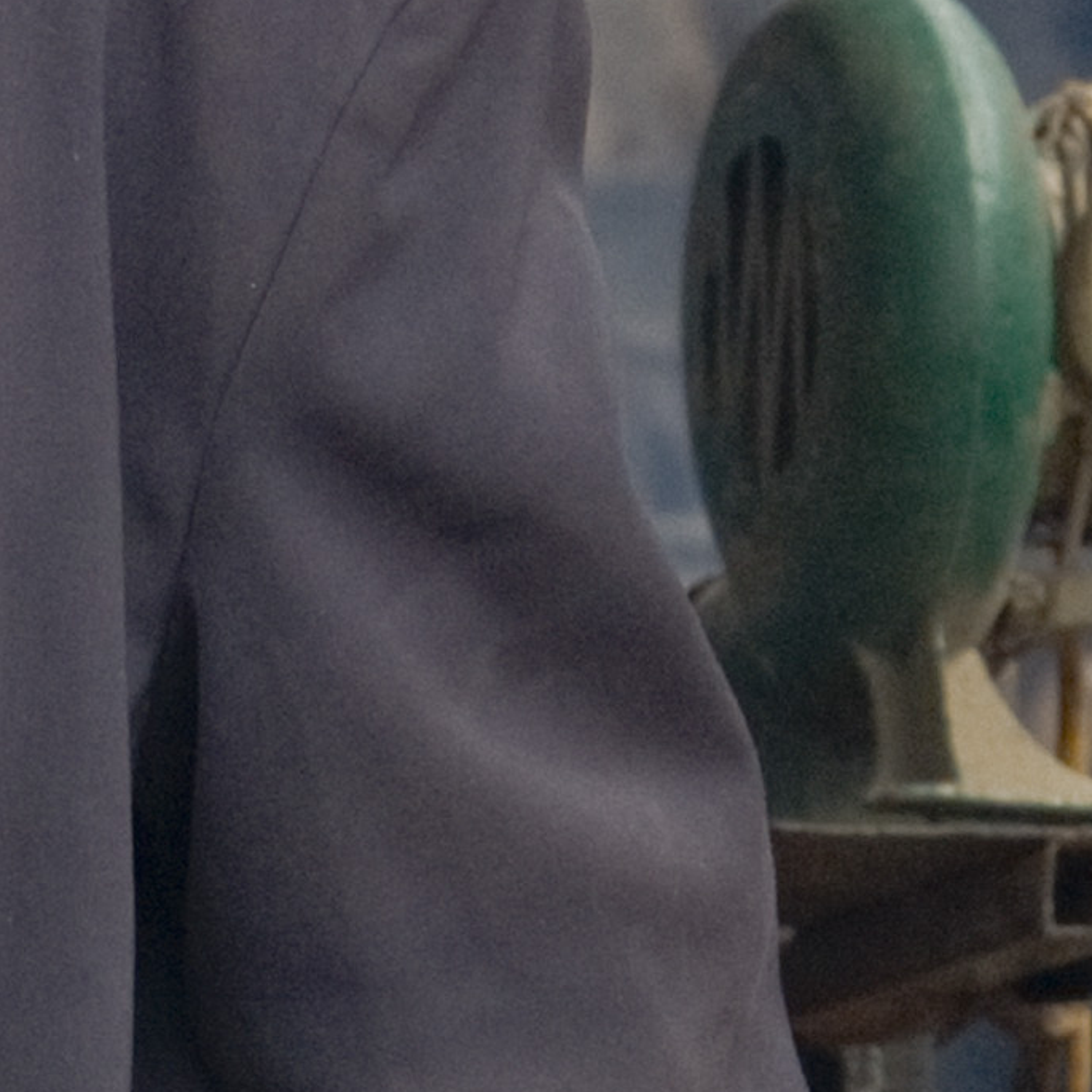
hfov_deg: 1.5
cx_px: -1556
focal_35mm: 1144
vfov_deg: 1.5
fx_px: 40830
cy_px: 1307
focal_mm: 180
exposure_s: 1/320
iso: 400
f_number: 11
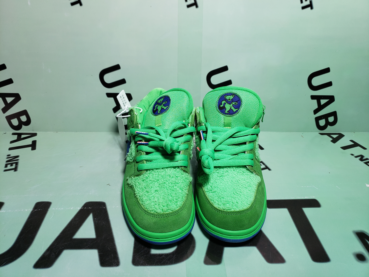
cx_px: 184
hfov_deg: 67.3
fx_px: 277
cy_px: 138
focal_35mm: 26
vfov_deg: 53.1
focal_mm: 4.3
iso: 50
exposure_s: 1/339
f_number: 1.5
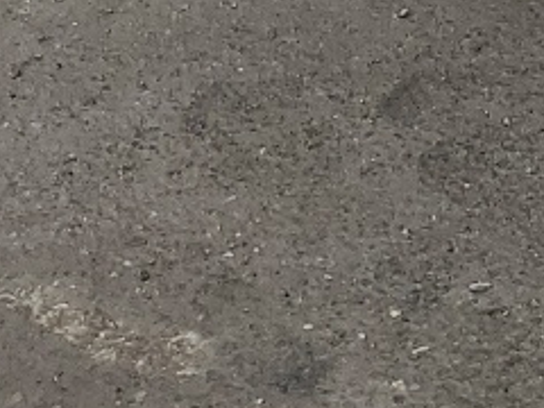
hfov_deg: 10.8
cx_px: 911
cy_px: -823
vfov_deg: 7.5
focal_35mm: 173
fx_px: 2719
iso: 50
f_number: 1.5
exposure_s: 1/139
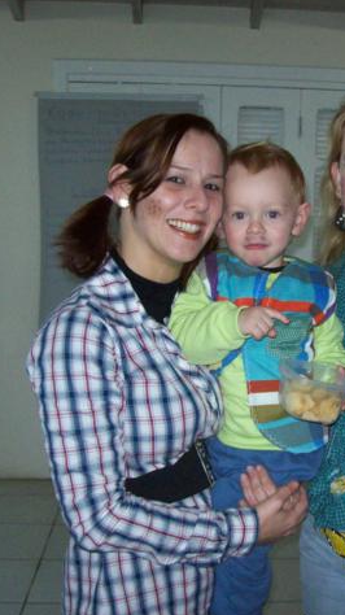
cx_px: 237
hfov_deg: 22.5
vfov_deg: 39.2
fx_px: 863
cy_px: 308
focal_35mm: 53
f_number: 2.7
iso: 200
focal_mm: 6
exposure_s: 1/64
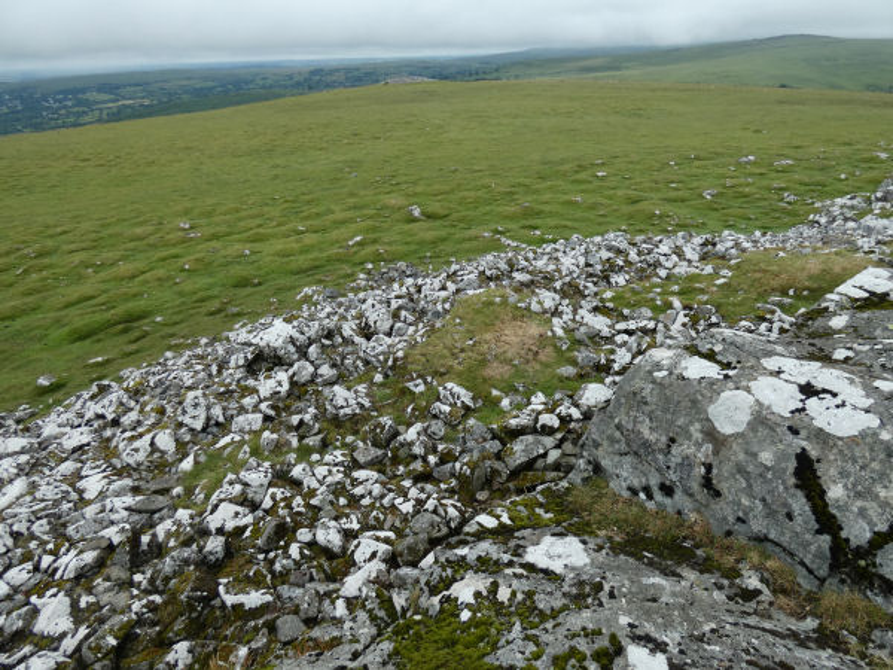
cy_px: 335
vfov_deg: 66.0
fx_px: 516
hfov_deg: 81.7
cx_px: 446
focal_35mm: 20
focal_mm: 3.6
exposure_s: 1/800
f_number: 2.8
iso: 80
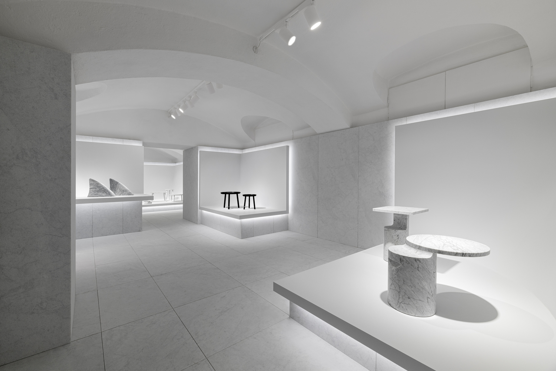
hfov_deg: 104.3
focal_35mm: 14
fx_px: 216
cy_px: 186
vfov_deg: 81.2
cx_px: 278
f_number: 16
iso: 100
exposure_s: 1/4
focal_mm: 14
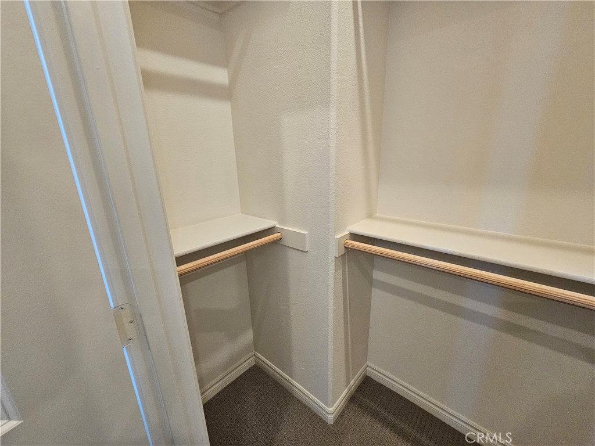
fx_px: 223
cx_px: 298
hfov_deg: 106.2
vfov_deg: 89.9
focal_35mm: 13
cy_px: 223
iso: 200
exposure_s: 1/60
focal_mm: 2.2
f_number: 2.2
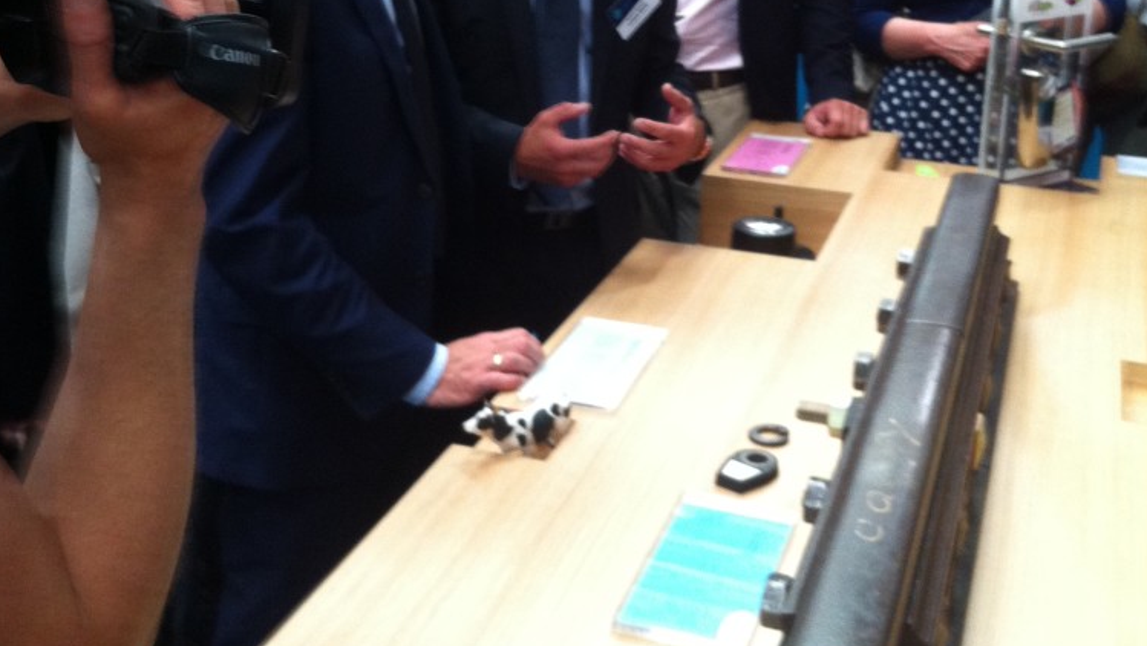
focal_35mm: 52
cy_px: 152
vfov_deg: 22.8
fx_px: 1582
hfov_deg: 39.8
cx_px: 570
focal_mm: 3.85
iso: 160
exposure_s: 1/15
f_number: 2.8
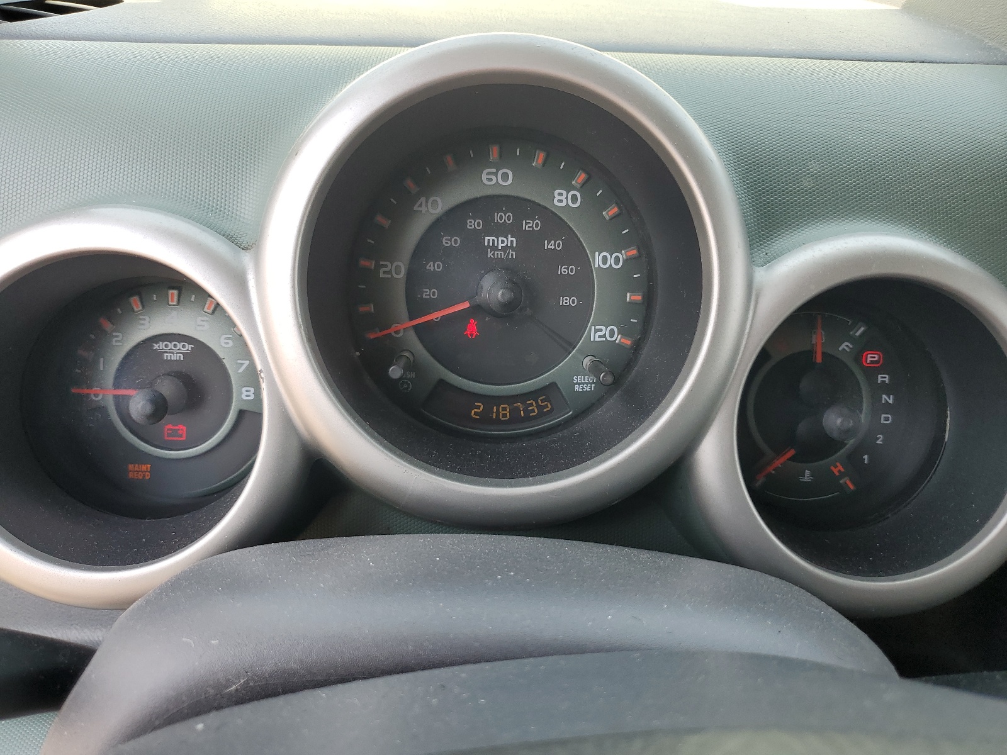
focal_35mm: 26
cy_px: 378
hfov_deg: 67.3
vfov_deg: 53.1
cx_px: 504
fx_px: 756
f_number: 1.5
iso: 50
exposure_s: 1/323
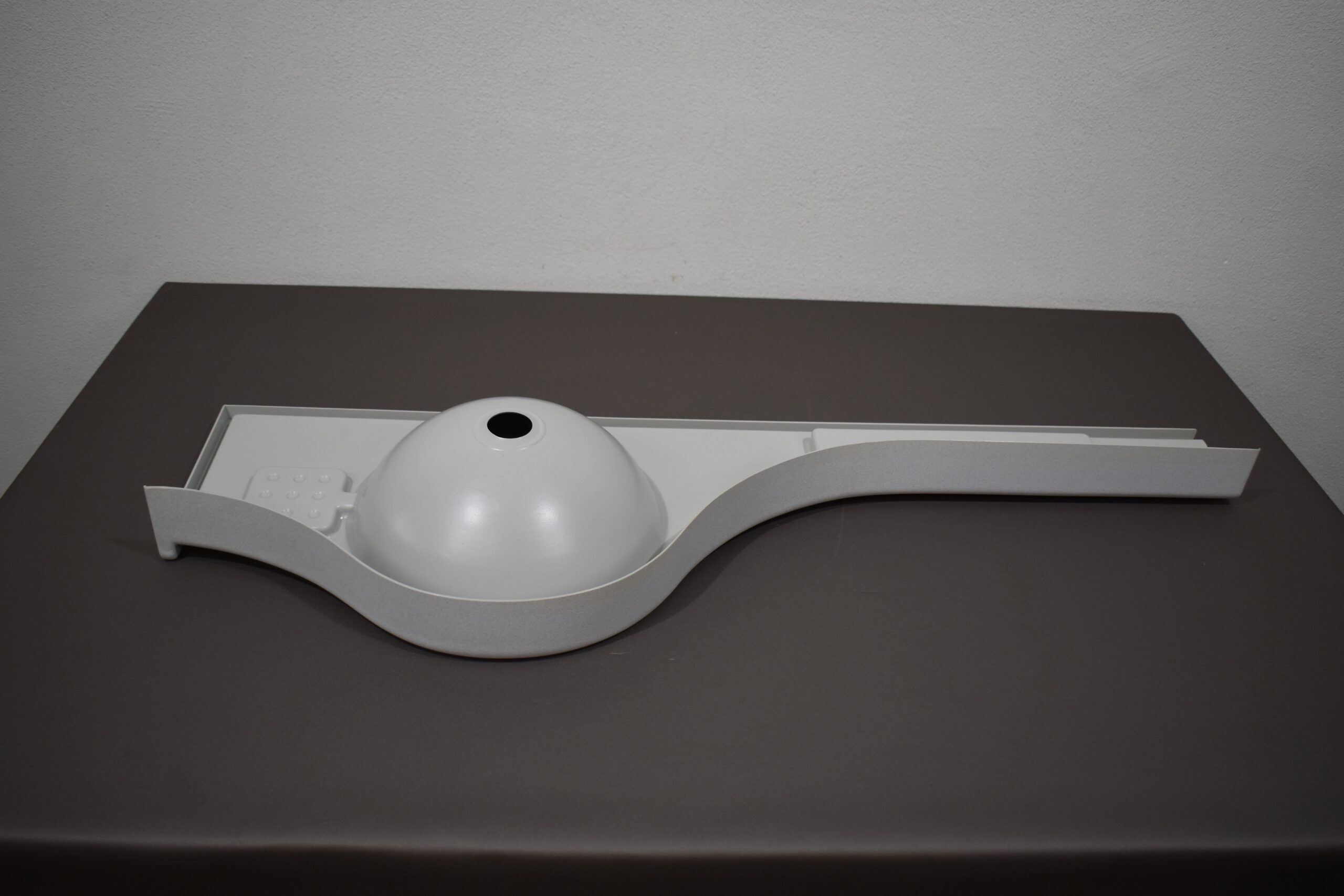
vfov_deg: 41.7
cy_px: 448
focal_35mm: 32
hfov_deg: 59.5
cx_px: 672
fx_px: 1176
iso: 450
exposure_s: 1/250
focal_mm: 21
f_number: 3.8
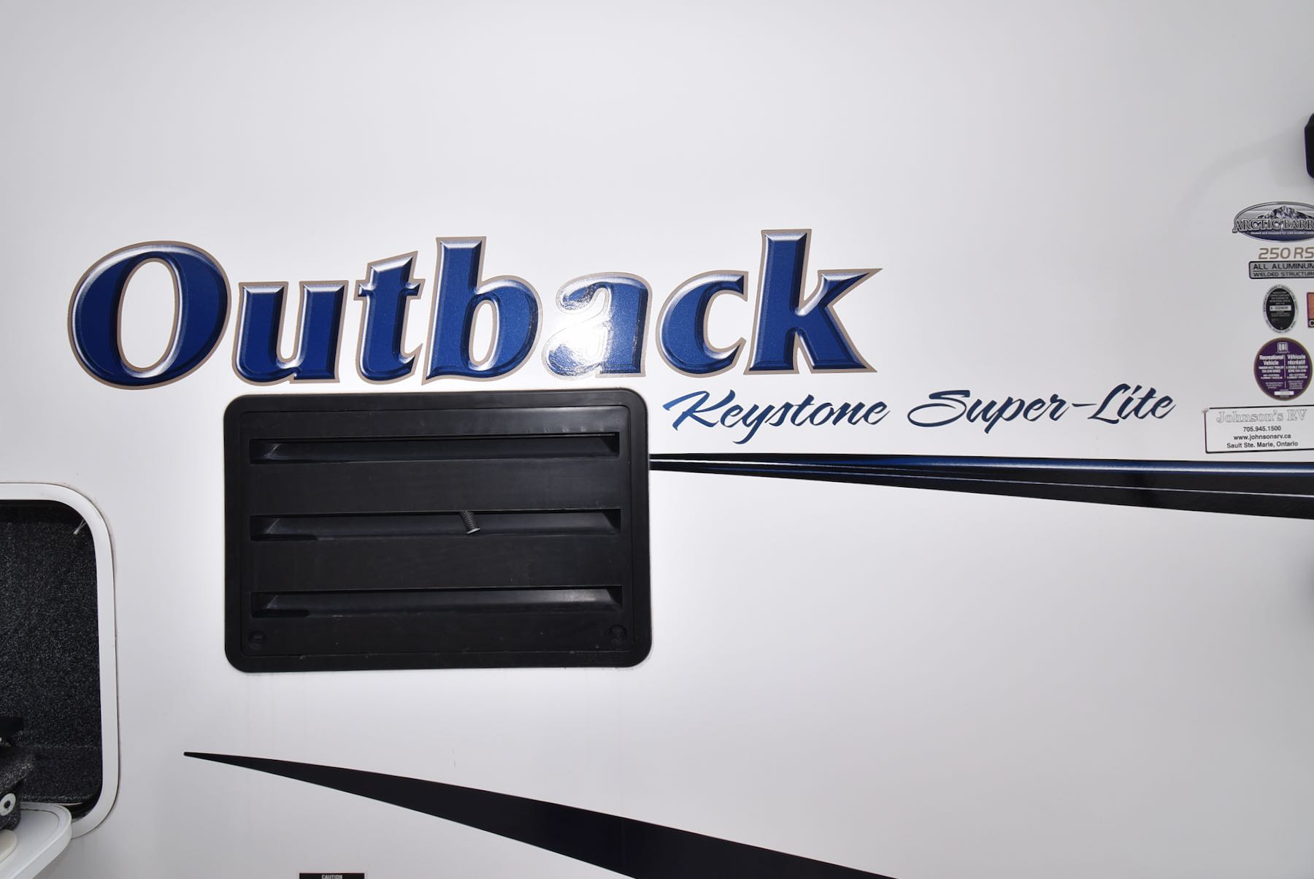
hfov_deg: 100.3
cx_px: 657
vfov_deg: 77.5
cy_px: 440
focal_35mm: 15
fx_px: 548
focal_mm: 10
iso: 100
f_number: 10
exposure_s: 1/200
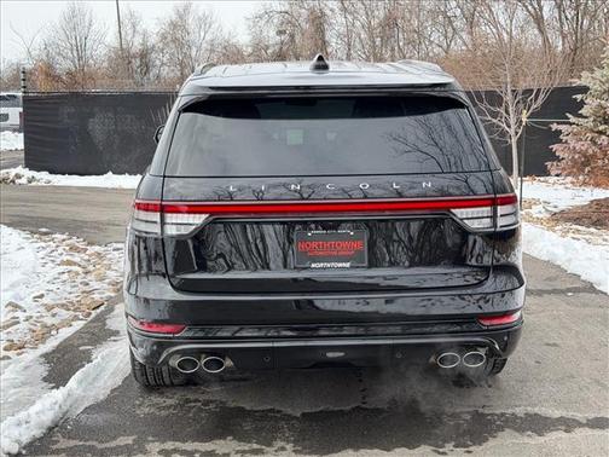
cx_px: 304
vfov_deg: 30.3
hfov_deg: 39.7
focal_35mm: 48
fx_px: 844
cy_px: 228
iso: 100
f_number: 1.78
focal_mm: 6.76
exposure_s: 1/1608
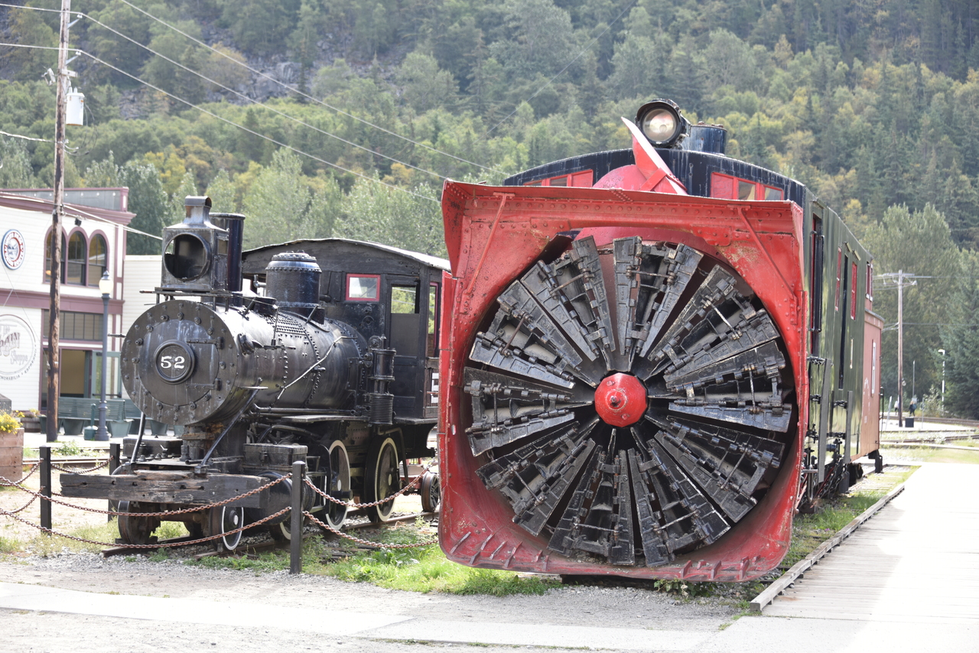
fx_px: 2122
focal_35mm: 78
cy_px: 326
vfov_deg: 17.5
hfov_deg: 26.0
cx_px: 490
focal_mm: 78
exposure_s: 1/160
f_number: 5
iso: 220
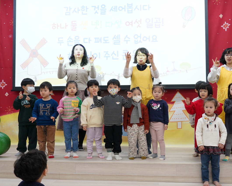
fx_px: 268
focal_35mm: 39
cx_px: 132
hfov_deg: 46.7
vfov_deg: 38.2
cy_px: 95
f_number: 7.1
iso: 2500
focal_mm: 34
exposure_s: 1/80
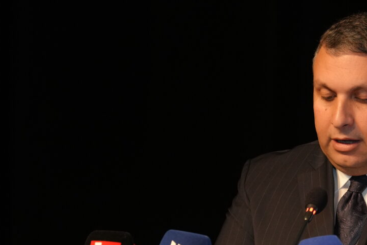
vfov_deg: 6.9
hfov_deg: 10.4
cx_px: 289
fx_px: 2019
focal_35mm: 198
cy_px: 268
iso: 1250
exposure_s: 1/160
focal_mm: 70
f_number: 4
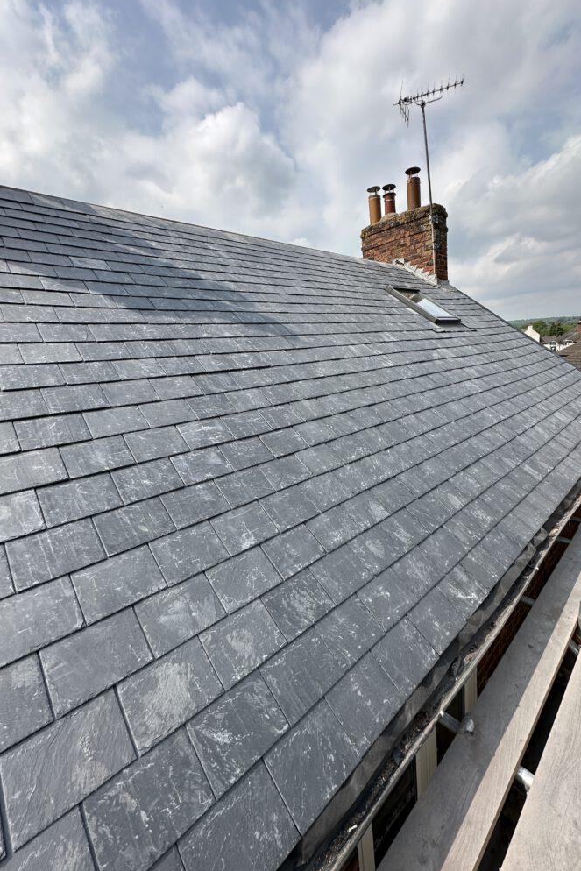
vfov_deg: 100.4
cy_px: 424
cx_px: 336
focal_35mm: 15
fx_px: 363
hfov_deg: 76.8
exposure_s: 1/1642
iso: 40
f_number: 2.2
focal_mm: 2.22
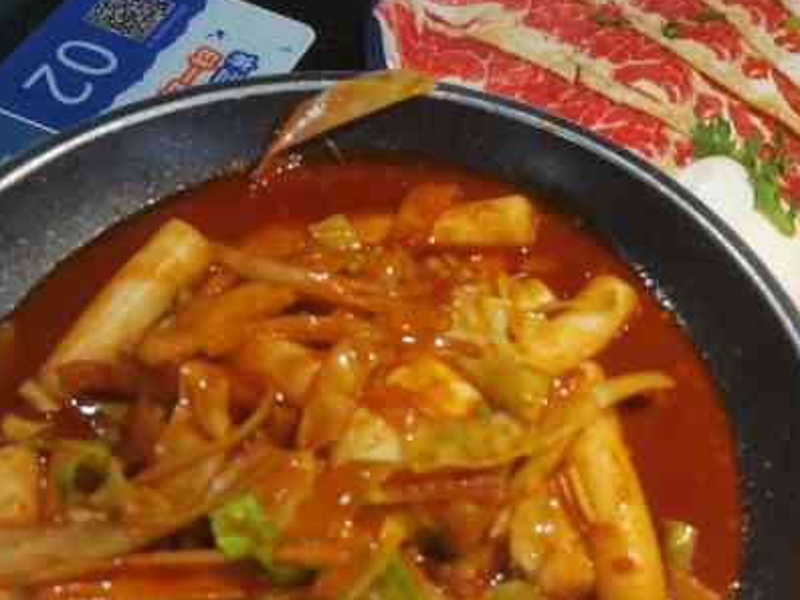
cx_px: 495
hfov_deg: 41.0
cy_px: 389
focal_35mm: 46
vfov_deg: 31.3
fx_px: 1063
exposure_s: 1/50
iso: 200
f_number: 1.8
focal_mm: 4.75
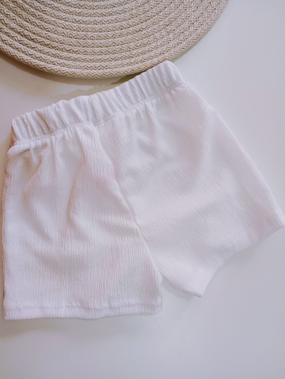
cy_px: 190
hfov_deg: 49.9
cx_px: 142
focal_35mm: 28
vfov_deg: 63.4
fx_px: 307
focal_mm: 4.27
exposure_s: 1/50
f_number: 1.8
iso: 349
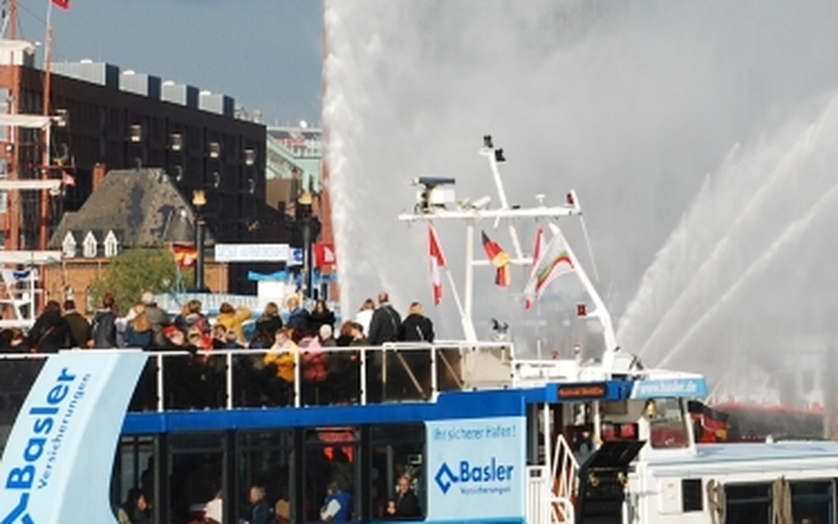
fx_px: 6694
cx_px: 657
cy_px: 48
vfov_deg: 4.5
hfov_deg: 7.2
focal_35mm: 293
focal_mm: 70
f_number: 10
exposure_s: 1/250
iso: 140
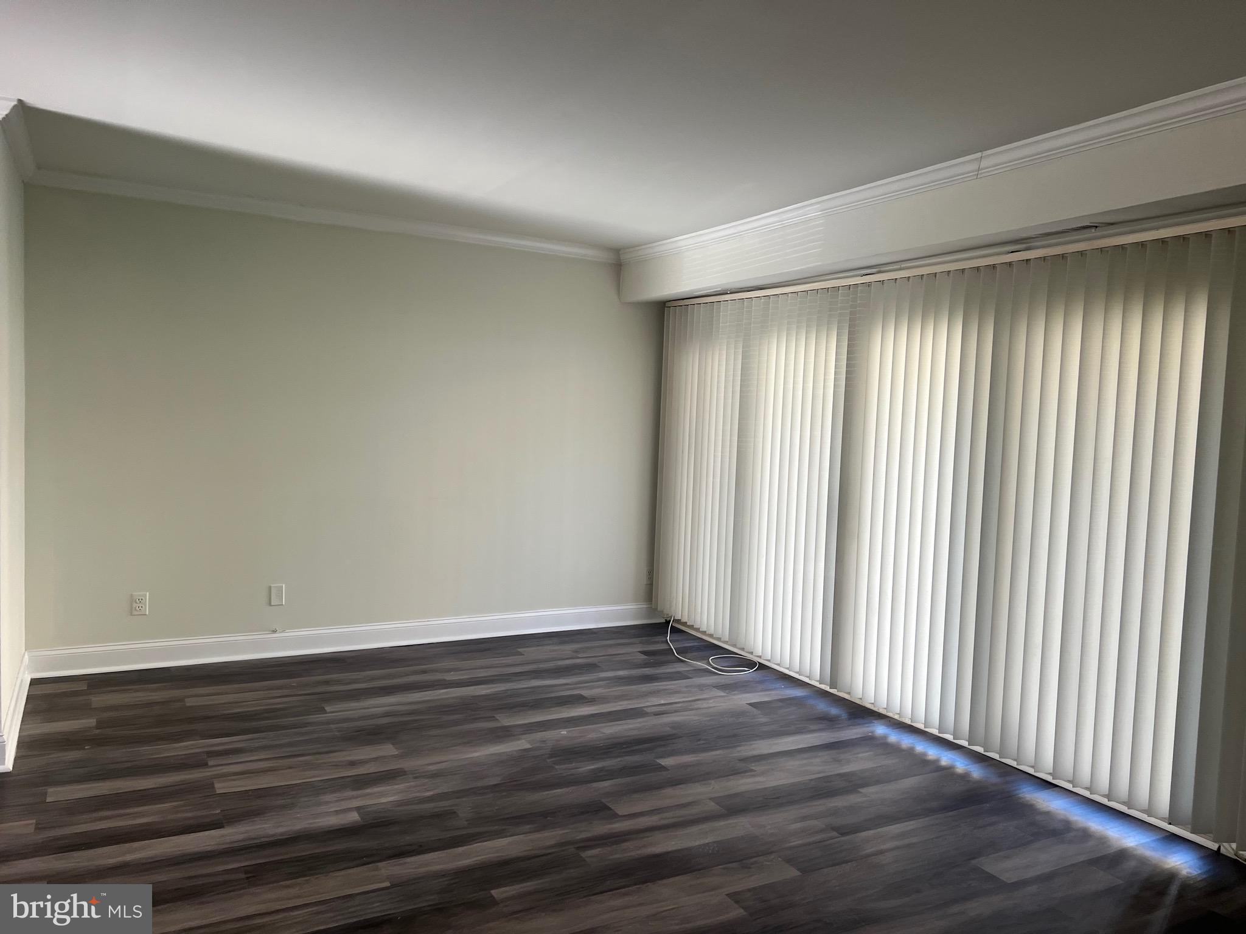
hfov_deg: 67.3
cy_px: 467
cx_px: 623
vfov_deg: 53.1
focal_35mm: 26
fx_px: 936
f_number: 1.5
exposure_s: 1/120
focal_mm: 5.7
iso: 100
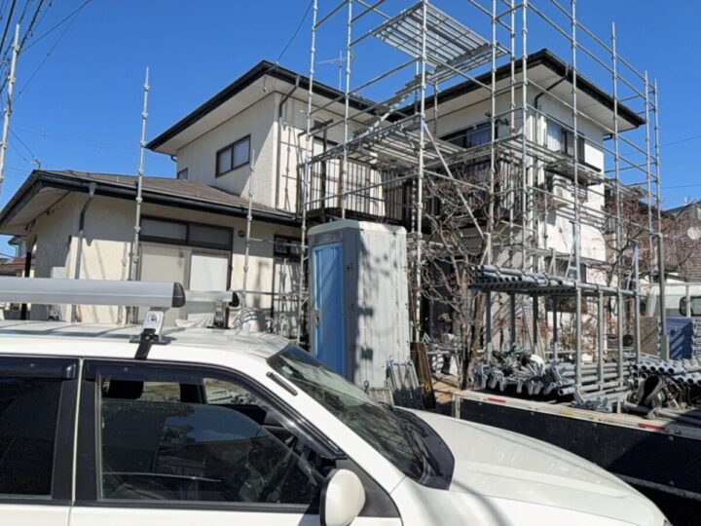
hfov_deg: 71.6
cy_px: 263
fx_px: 486
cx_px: 350
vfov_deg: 56.8
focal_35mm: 24
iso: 80
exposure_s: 1/7143
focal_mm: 6.76
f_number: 1.78
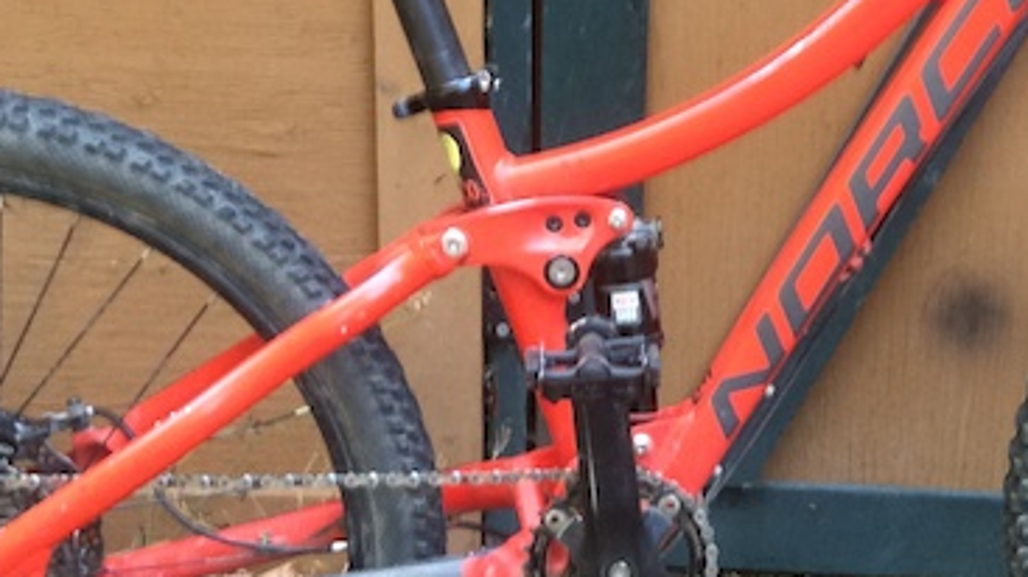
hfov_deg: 27.5
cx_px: 767
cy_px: 314
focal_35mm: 76
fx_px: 2071
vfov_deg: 15.9
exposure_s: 1/24
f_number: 2.4
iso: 80
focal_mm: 3.3
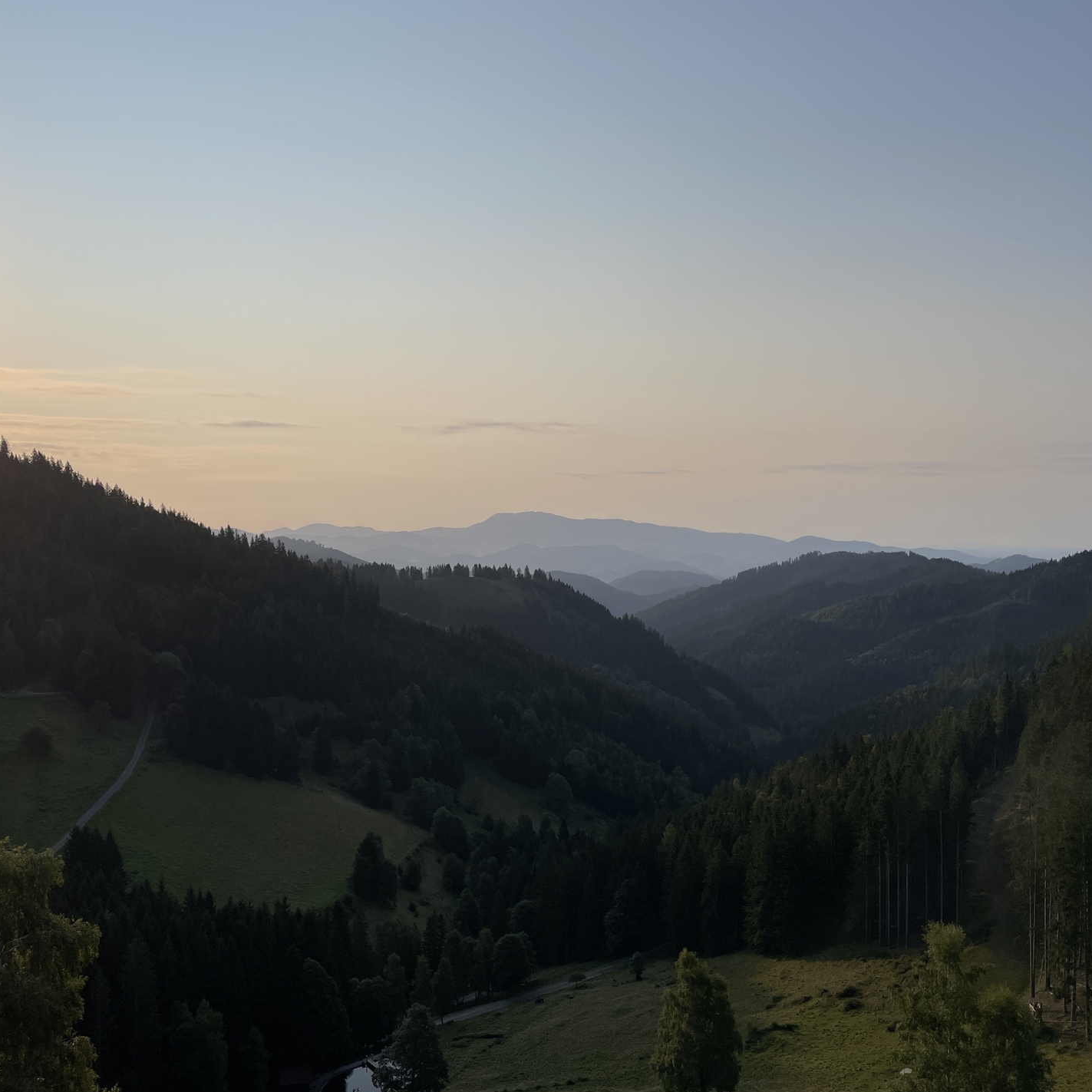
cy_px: 551
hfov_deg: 52.3
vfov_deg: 52.5
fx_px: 1106
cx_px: 463
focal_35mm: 31
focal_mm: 4.2
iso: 32
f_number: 1.6
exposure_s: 1/6494
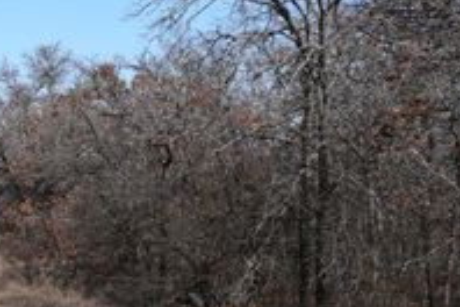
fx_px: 1163
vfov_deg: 14.5
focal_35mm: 91
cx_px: 137
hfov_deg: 22.2
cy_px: 383
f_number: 9
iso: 100
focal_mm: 24
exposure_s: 1/125
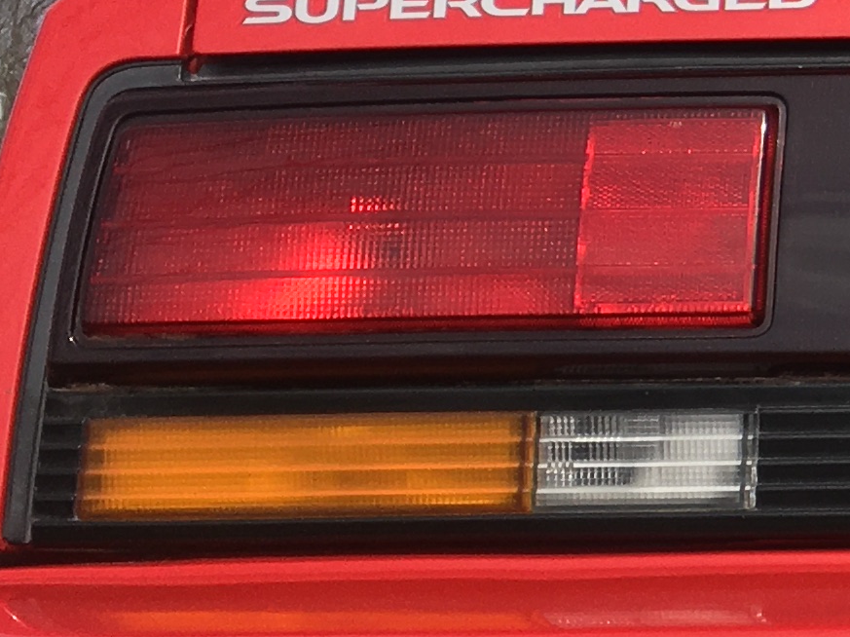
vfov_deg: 11.1
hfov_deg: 12.8
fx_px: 3289
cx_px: 1714
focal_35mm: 134
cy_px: 234
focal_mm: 4.15
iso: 25
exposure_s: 1/1709
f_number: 2.2
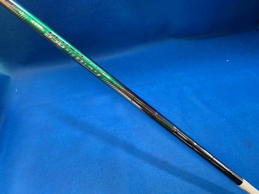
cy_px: 97
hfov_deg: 67.3
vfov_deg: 53.1
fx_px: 195
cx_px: 130
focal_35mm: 26
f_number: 1.8
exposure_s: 1/60
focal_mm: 4.25
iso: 100
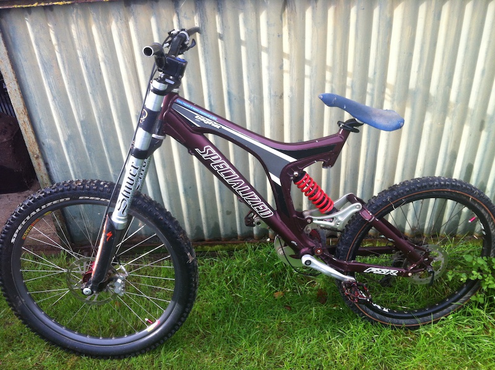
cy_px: 185
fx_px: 500
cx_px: 248
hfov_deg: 52.7
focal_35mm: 35
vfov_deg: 40.6
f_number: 2.8
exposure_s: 1/160
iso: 80
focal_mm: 3.85
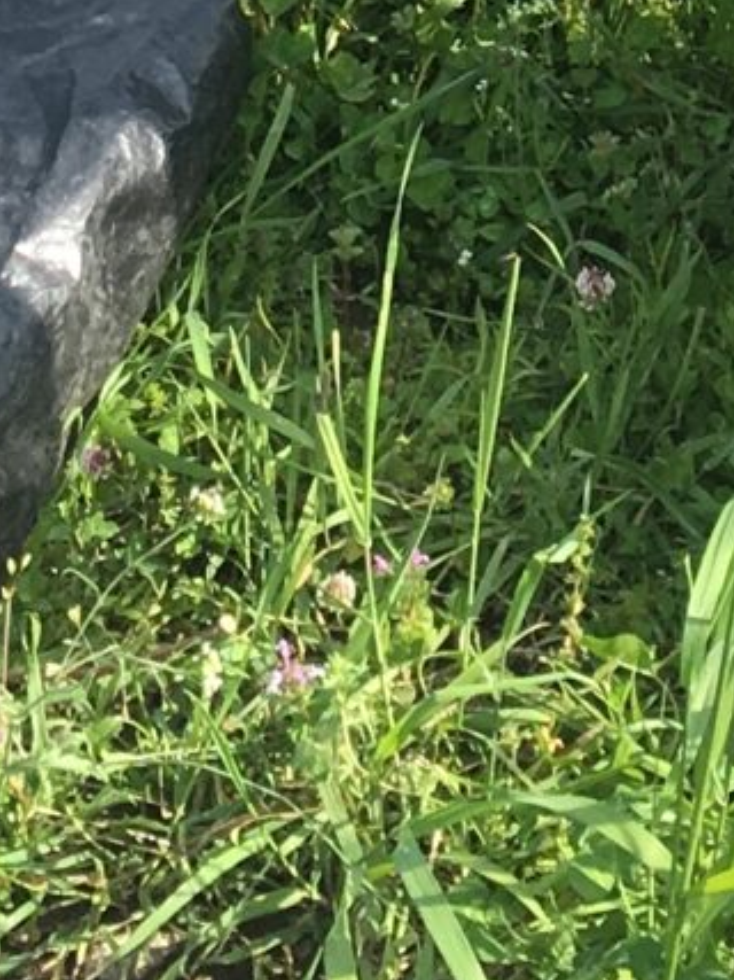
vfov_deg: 10.1
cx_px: 963
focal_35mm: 174
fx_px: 4922
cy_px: -1290
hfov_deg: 8.4
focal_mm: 4.15
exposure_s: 1/699
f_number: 2.2
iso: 25
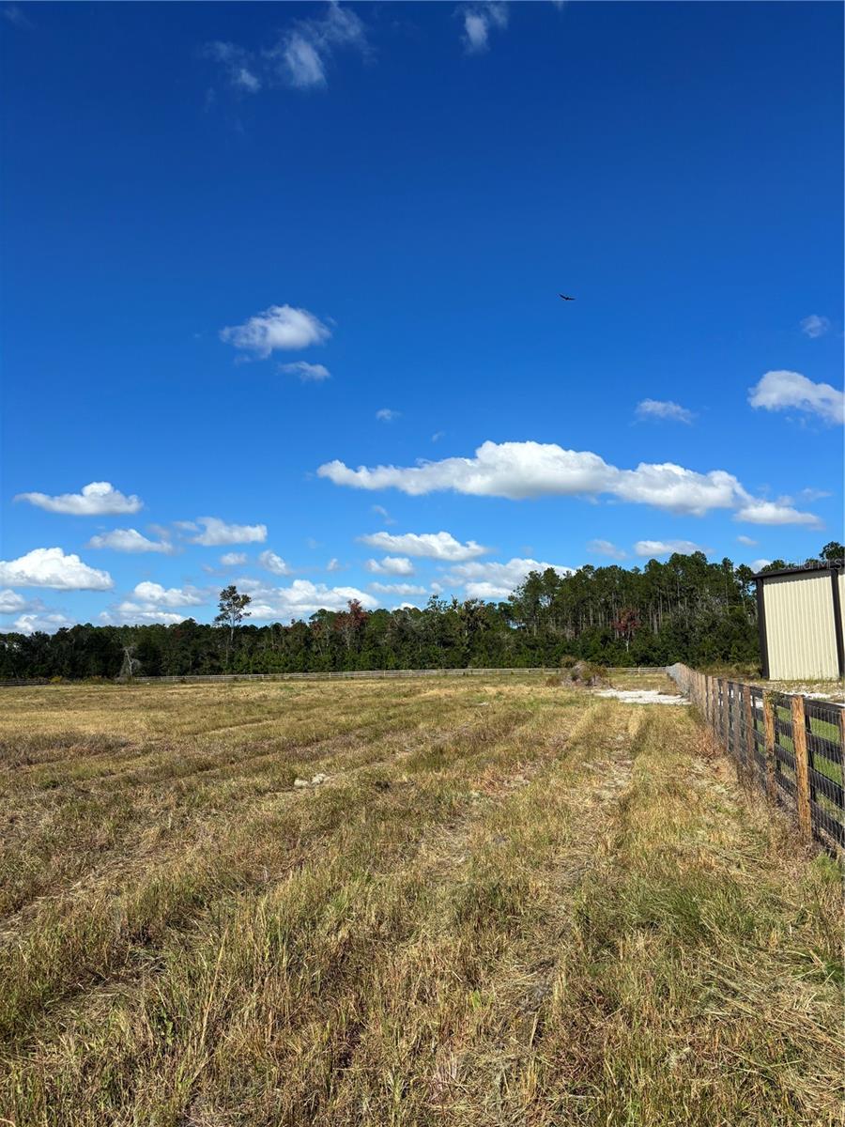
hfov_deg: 53.1
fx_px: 846
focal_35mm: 26
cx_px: 422
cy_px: 564
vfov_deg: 67.3
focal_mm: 5.96
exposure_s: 1/4255
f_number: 1.6
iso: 50
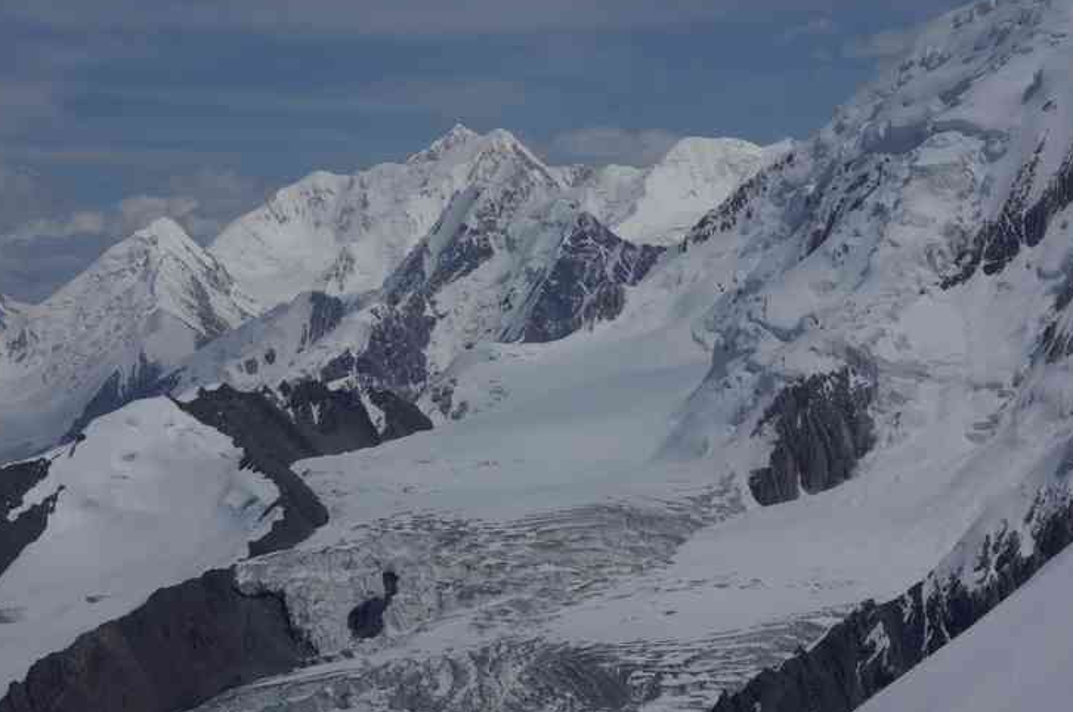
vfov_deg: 9.4
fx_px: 4316
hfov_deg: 14.2
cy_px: 455
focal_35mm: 145
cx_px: 485
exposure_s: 1/250
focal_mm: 70
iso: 100
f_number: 19
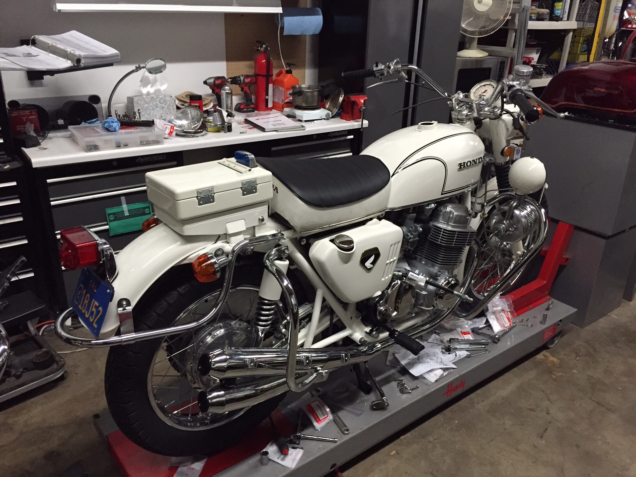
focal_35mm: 29
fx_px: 533
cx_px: 318
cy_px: 238
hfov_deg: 61.7
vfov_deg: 48.2
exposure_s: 1/30
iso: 250
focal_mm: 4.15
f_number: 2.2
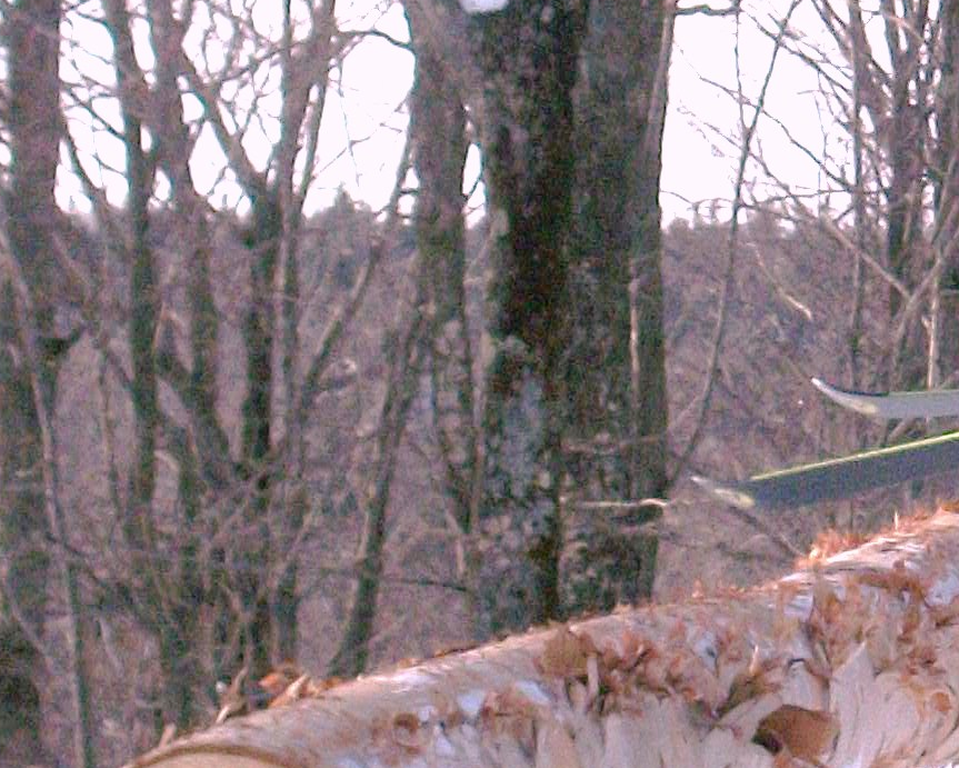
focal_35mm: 348
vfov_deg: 4.4
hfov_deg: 5.5
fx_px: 9881
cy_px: 265
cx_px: 1236
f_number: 5.1
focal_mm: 15.1
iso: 101
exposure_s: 1/500
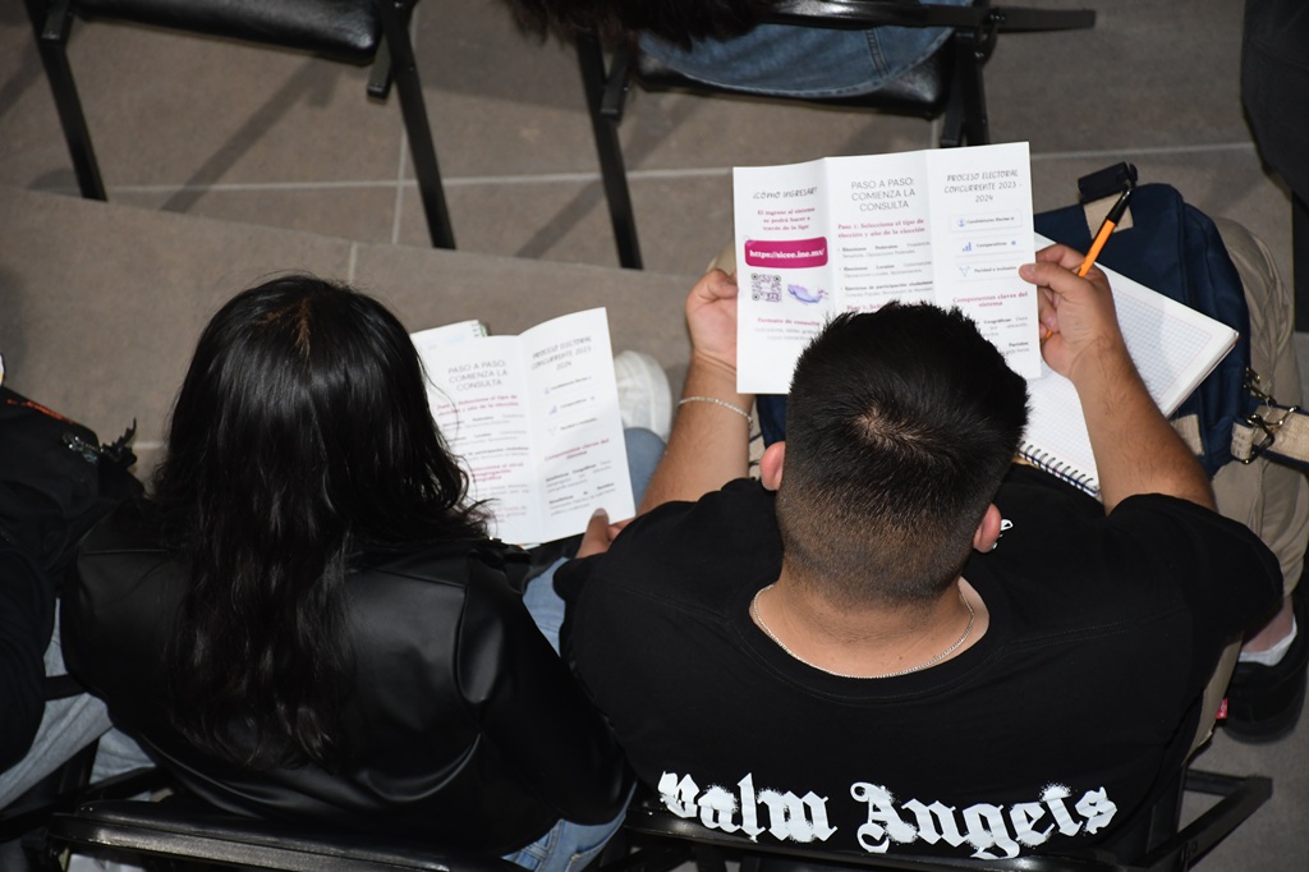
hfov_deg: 13.7
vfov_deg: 9.1
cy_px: 436
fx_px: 5452
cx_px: 654
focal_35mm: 150
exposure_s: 1/60
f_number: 5.6
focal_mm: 100
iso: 1250
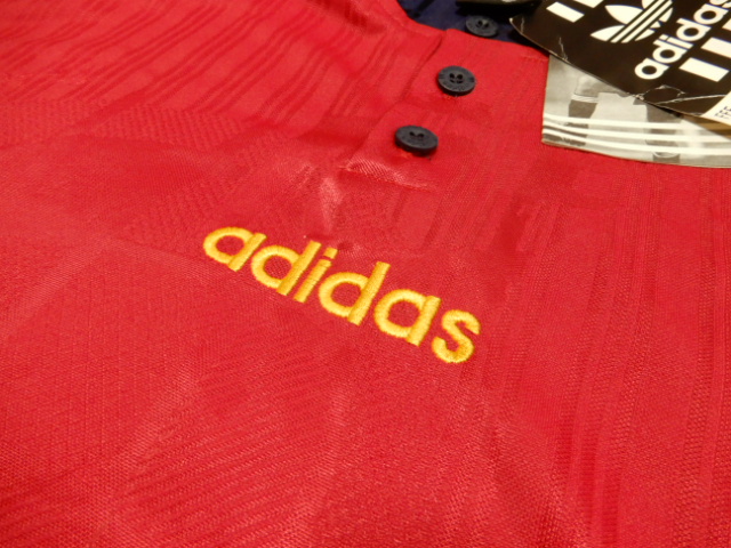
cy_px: 274
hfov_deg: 71.6
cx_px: 366
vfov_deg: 56.8
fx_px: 507
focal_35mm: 24
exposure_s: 1/25
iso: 400
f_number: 3.4
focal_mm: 4.3
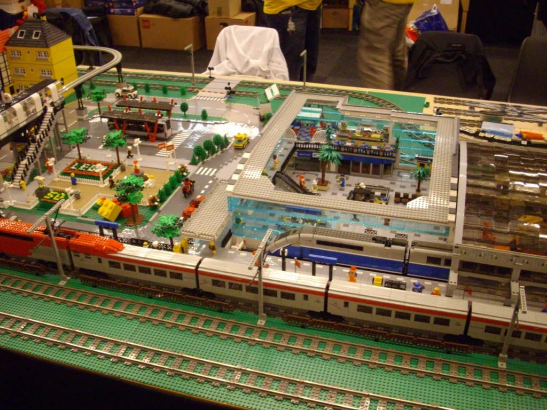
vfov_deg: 38.7
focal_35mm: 37
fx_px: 585
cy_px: 205
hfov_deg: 50.1
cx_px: 274
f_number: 2.8
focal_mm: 6.2
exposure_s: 1/13
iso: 400
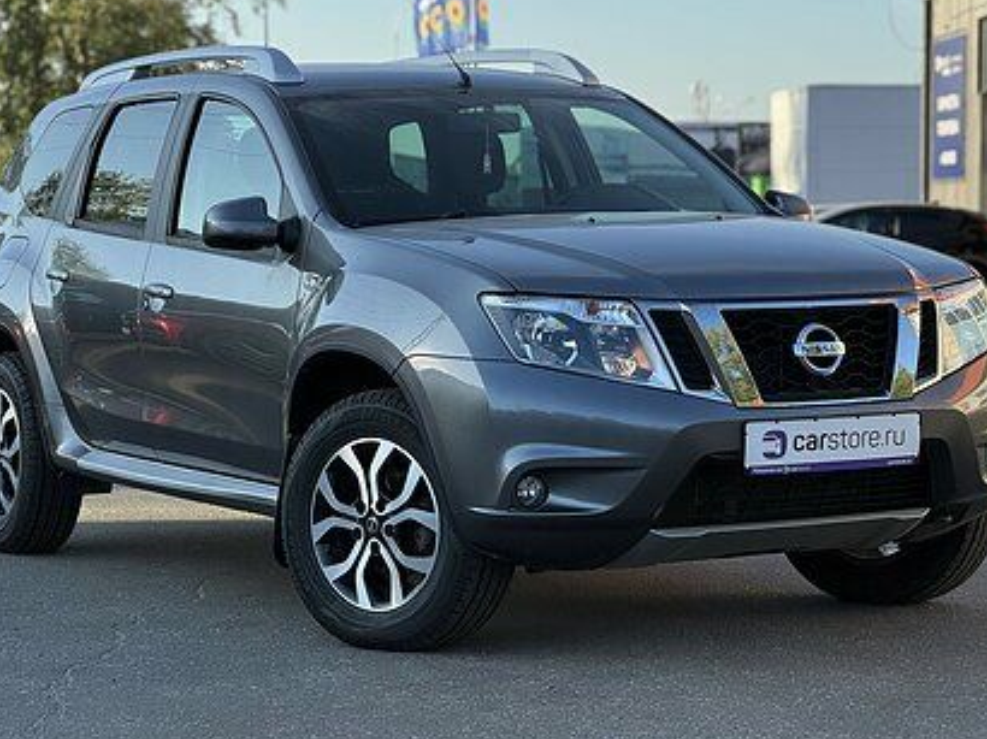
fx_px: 2935
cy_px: 301
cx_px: 479
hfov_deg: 19.1
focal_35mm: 103
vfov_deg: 14.3
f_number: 2.8
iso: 25
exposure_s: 1/333
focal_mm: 9
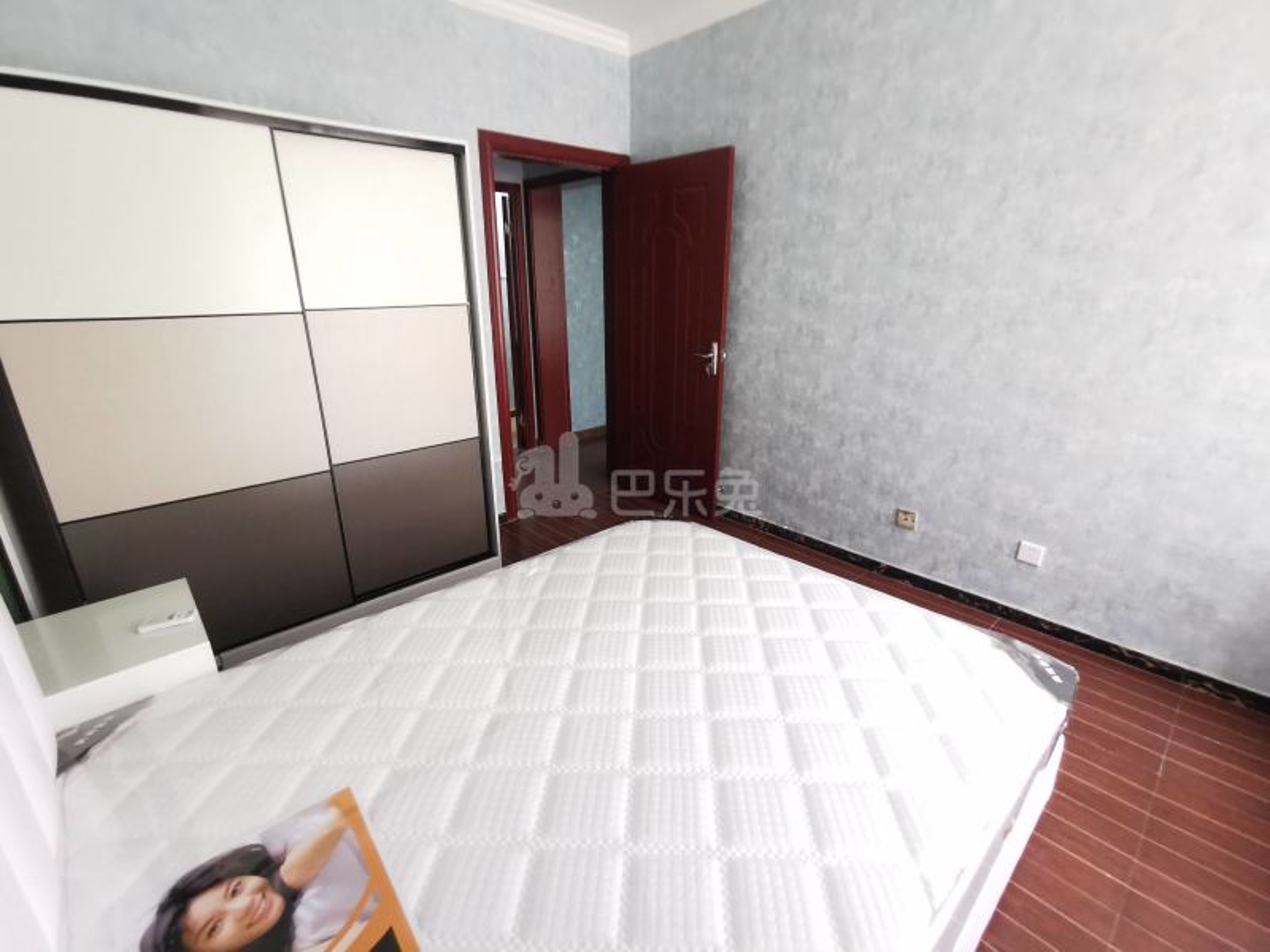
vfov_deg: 78.1
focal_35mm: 16
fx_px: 587
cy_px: 476
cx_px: 635
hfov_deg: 94.5
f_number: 2.2
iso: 320
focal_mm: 2.35
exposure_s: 1/33.3
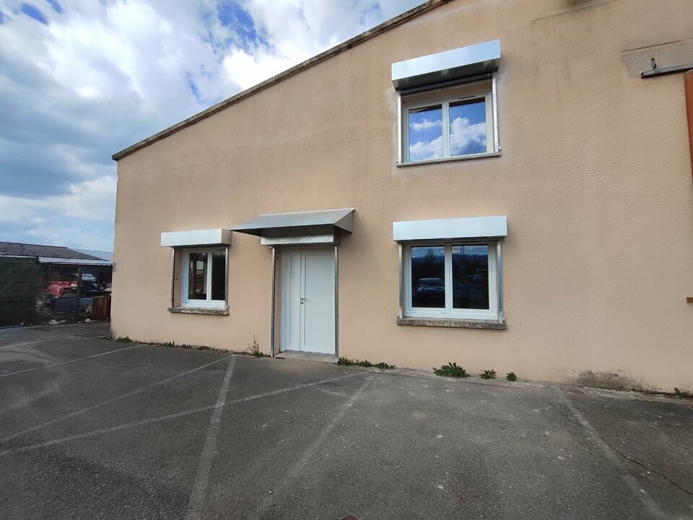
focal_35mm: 13
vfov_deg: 89.9
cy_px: 260
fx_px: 260
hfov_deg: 106.2
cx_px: 346
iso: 51
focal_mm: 1.66
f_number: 2.2
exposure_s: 1/1028
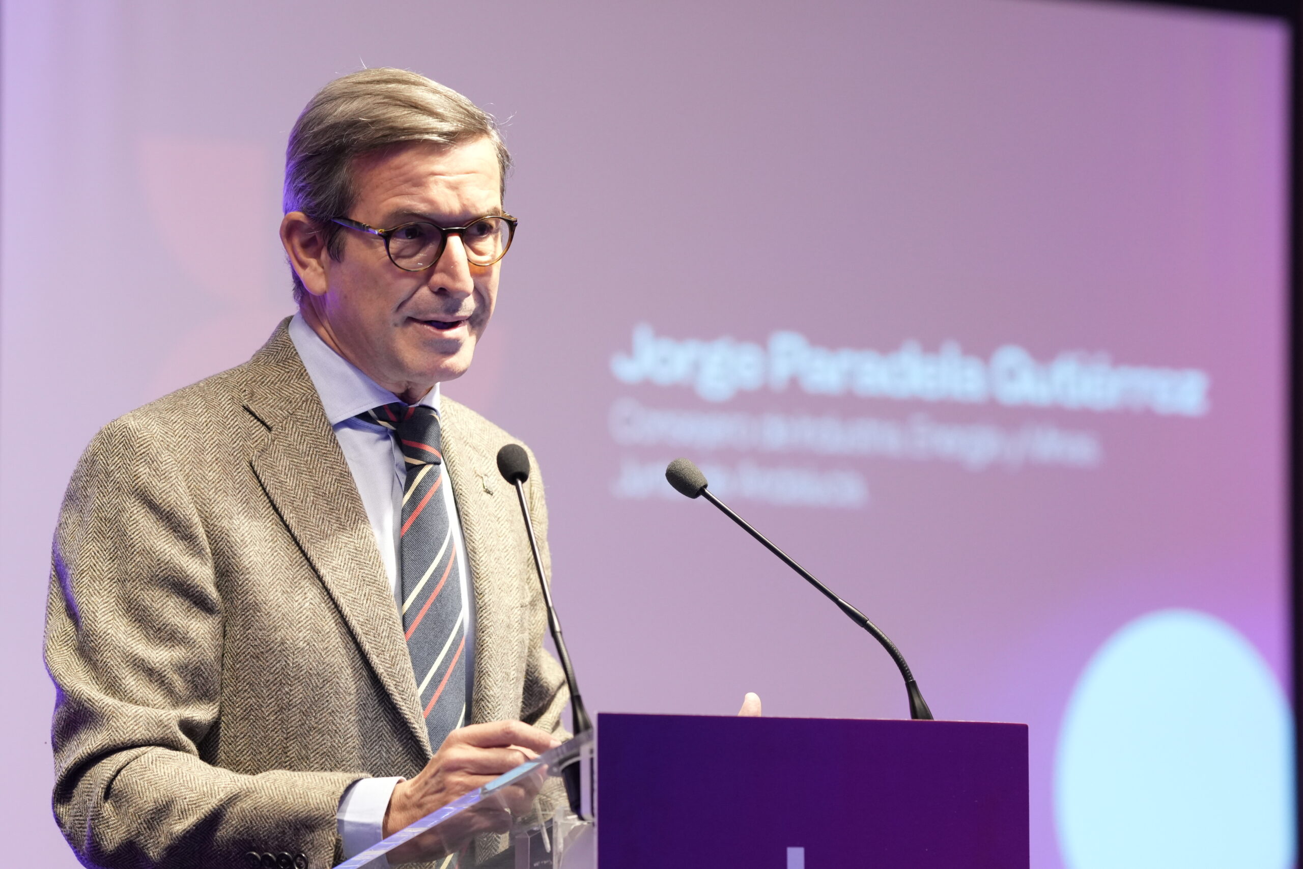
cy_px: 434
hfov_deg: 10.2
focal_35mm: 202
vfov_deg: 6.8
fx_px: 7311
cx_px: 652
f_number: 2.8
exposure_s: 1/160
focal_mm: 135
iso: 1600
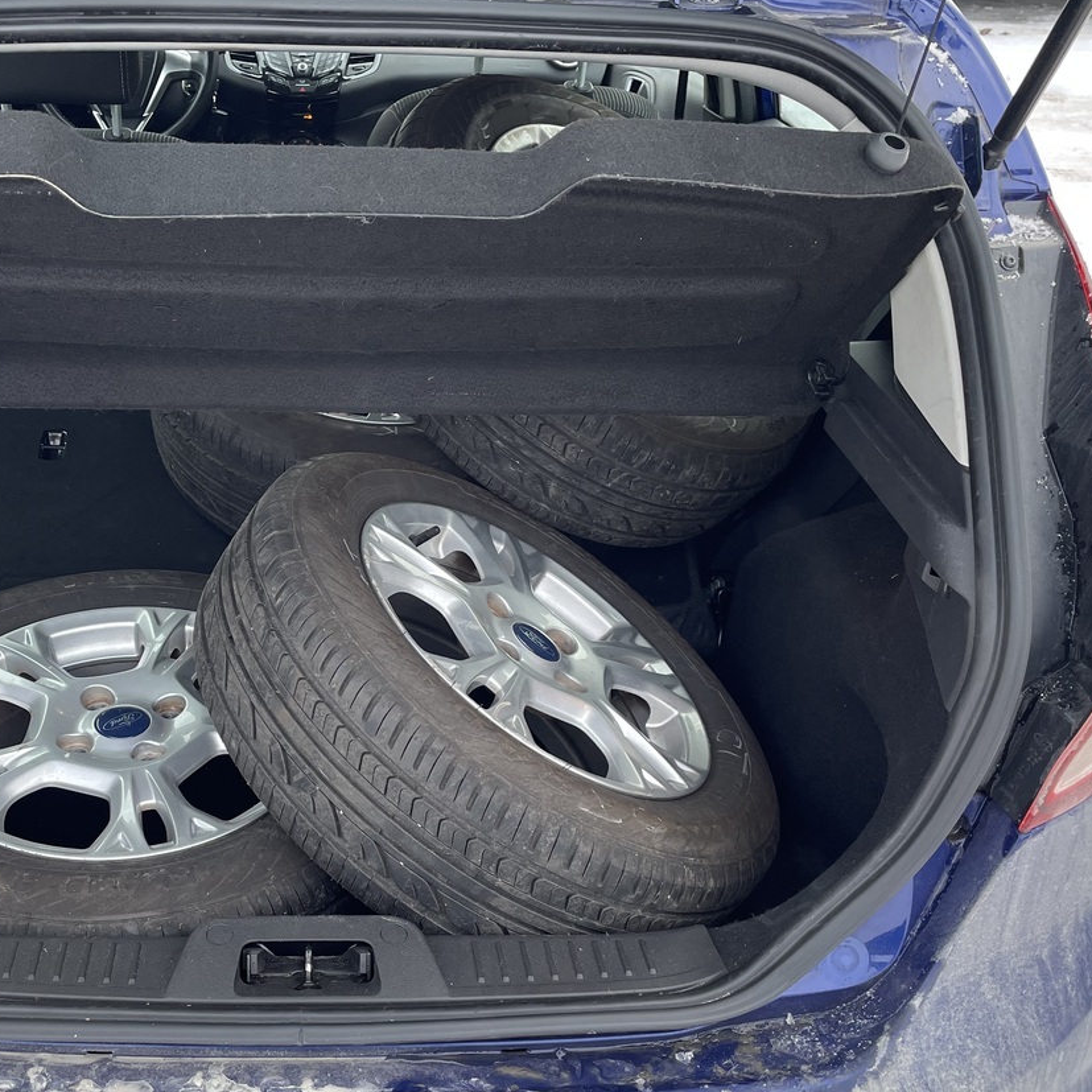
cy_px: 643
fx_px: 1428
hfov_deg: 41.0
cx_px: 318
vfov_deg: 41.7
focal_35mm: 40
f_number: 1.6
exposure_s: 1/121
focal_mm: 4.2
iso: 64
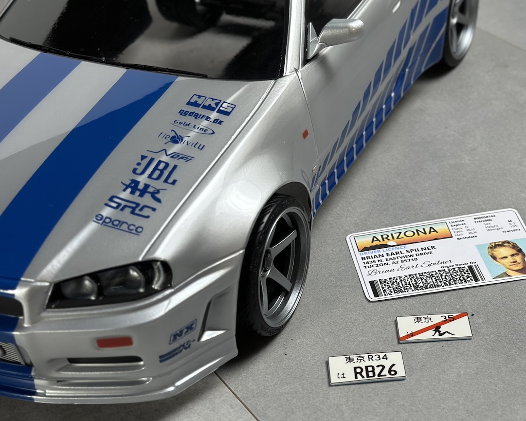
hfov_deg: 29.0
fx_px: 1012
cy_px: 239
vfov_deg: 23.5
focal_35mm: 65
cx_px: 329
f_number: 1.78
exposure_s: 1/160
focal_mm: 6.86
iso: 64
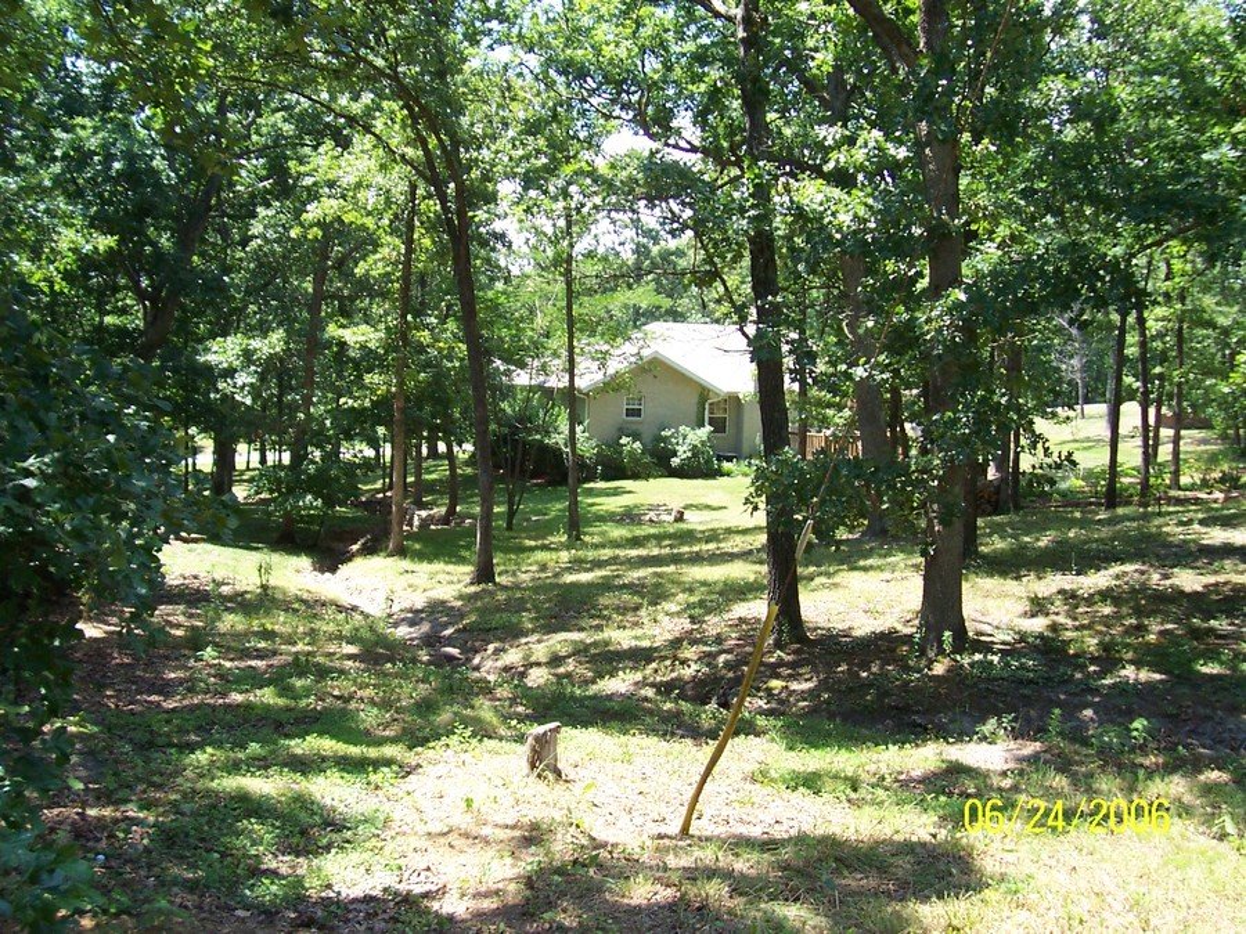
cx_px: 623
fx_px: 1332
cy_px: 467
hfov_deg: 50.1
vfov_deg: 38.7
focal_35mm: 37
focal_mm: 5.6
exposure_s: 1/250
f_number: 2.8
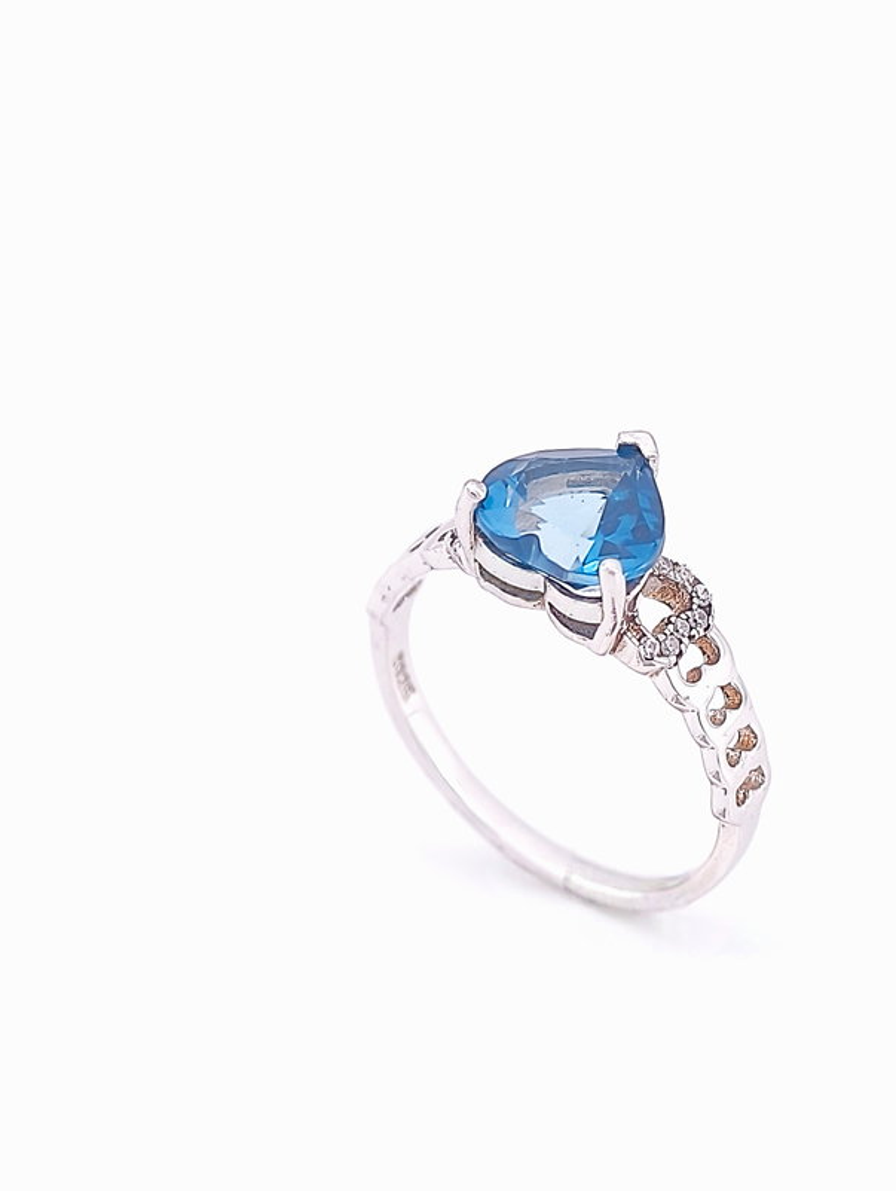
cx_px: 572
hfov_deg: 6.6
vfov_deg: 8.7
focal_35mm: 226
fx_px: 7781
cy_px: 637
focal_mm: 22.48
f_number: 2.67
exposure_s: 1/200
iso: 125
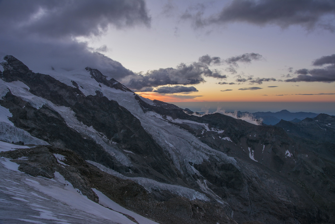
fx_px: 251
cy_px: 112
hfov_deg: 67.4
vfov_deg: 47.9
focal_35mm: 27
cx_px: 168
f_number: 9
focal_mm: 18
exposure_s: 1/3
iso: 100
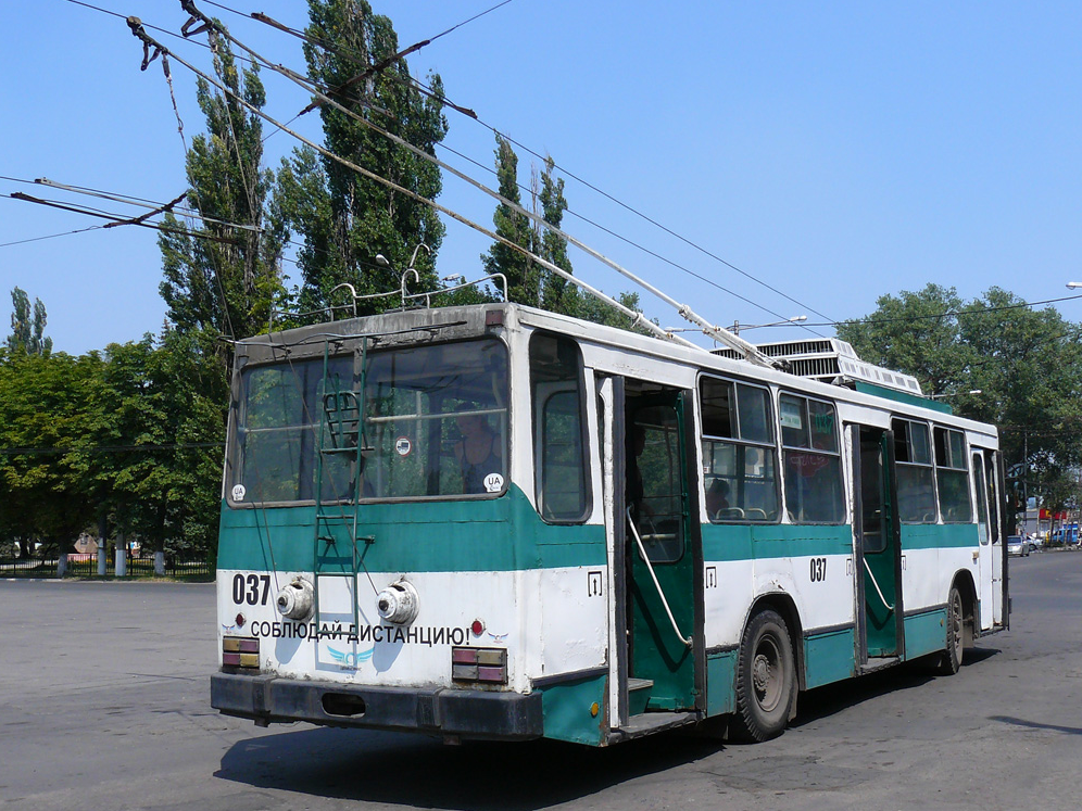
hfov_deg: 50.1
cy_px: 397
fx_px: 1157
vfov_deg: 38.7
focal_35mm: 37
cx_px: 552
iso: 100
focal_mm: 6
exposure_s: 1/400
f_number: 5.6
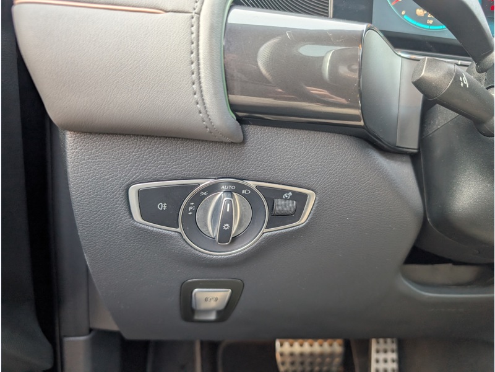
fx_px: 343
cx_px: 248
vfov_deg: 56.8
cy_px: 186
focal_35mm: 24
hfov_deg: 71.6
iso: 363
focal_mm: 6.9
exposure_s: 1/137
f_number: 1.68
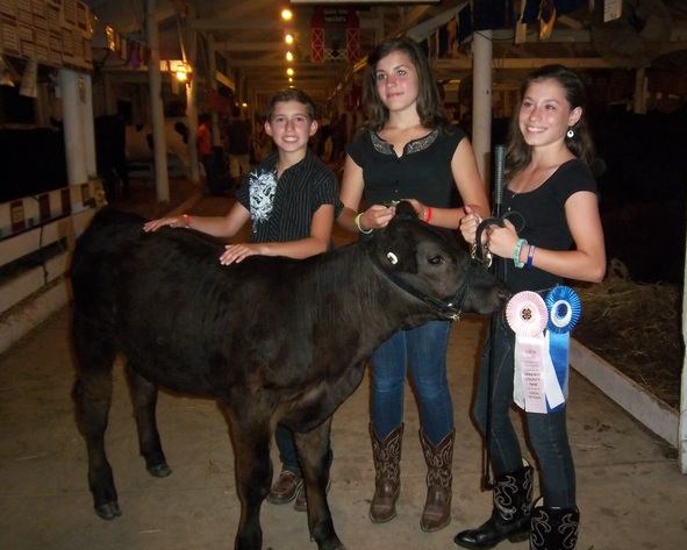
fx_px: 752
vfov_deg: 40.1
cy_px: 273
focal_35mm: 37
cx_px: 353
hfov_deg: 49.1
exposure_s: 1/40
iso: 400
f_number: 3.8
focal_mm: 6.2
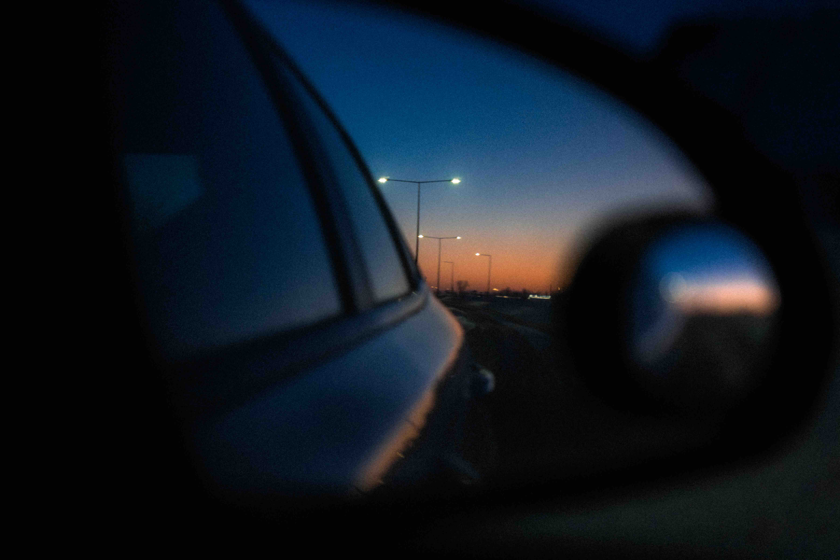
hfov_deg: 27.0
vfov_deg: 18.2
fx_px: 1750
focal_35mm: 75
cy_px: 280
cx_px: 420
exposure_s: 1/500
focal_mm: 50
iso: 2000
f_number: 2.8
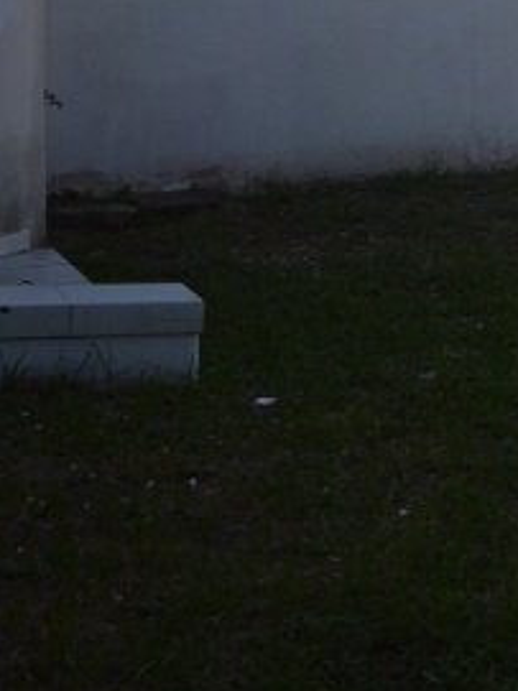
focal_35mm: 98
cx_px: 1263
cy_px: -84
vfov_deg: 19.2
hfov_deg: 12.0
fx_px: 1957
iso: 100
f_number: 8
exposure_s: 1/250
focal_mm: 18
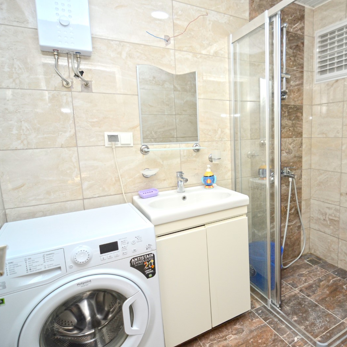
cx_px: 238
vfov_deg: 70.5
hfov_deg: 68.0
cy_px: 170
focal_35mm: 22
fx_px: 246
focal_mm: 11
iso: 400
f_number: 2.8
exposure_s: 1/60
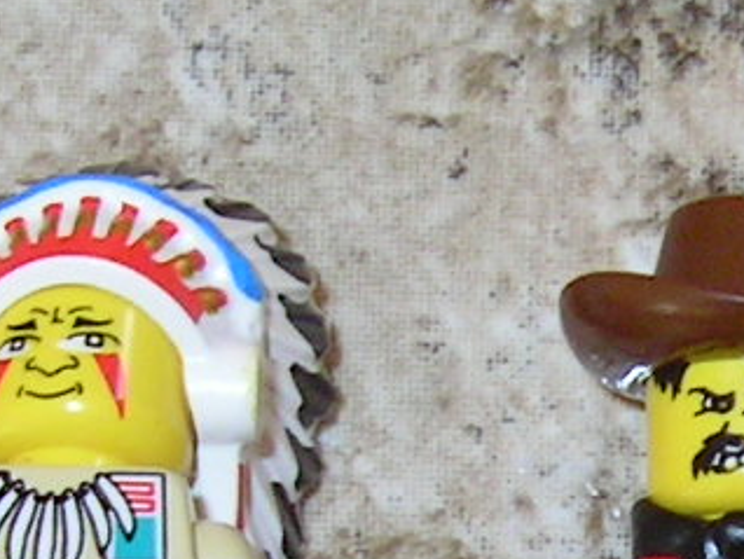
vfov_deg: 8.1
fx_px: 3893
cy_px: 702
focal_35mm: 181
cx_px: 770
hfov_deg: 10.8
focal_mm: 5.6
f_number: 4.8
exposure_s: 1/30
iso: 100
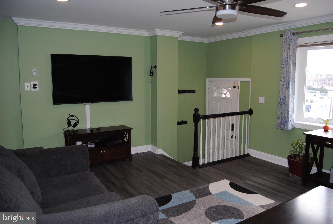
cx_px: 166
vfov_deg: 48.1
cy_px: 112
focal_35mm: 27
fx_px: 250
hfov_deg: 67.3
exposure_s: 1/160
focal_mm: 18
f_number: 4
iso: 400
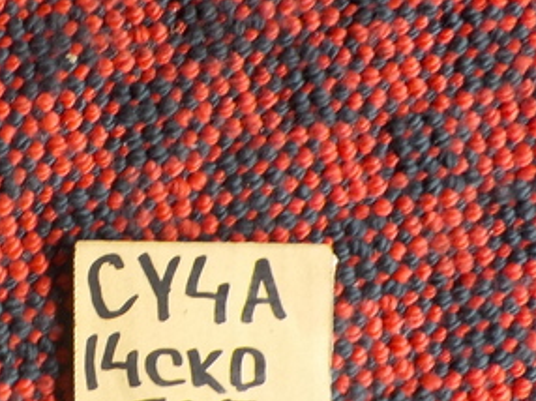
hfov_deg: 21.9
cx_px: -67
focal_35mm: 84
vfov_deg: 17.5
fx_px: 1300
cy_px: 184
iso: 125
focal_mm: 4.1
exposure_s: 1/80
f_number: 3.3
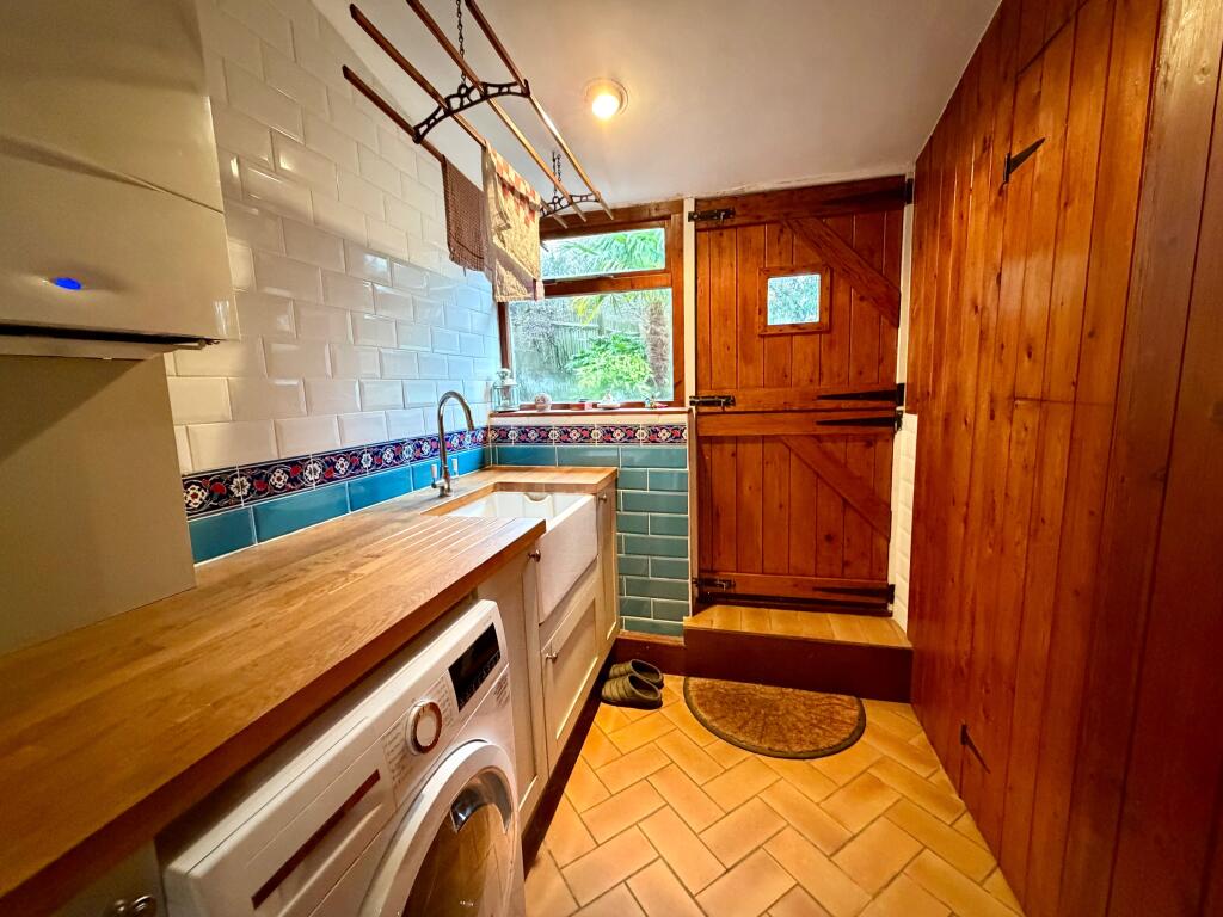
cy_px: 458
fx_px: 495
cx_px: 612
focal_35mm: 14
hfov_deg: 102.1
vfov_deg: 85.7
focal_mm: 2.22
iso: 800
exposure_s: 1/50
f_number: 2.2
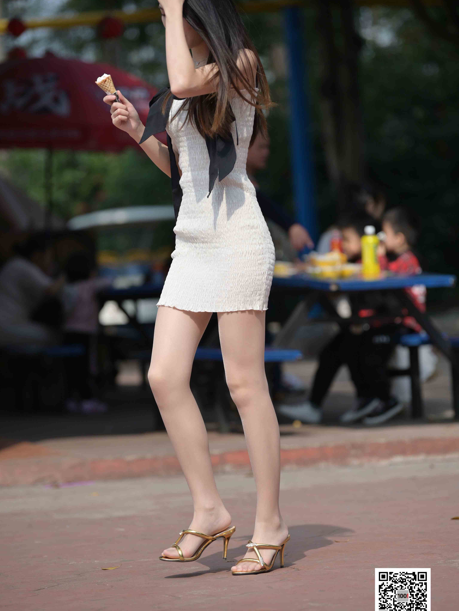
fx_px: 2776
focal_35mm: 157
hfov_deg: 9.5
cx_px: 229
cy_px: 295
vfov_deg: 12.6
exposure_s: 1/4000
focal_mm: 145
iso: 200
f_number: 2.8
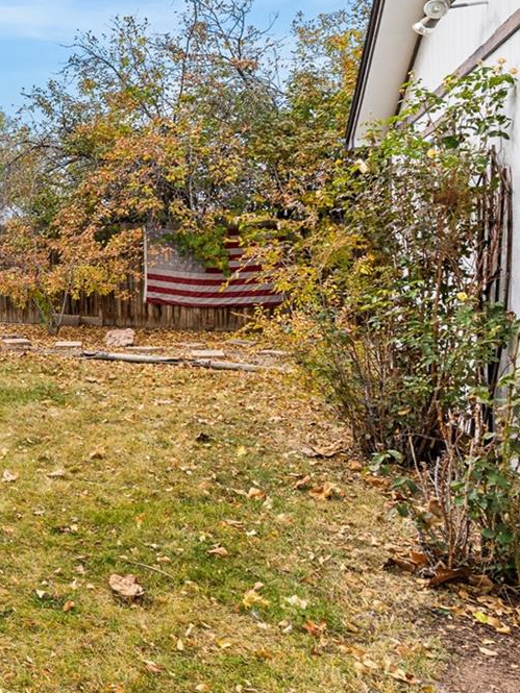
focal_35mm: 38
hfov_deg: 27.5
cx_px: -236
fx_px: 764
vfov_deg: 47.8
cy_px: 218
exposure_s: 1/125
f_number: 8
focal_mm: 16.5
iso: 400
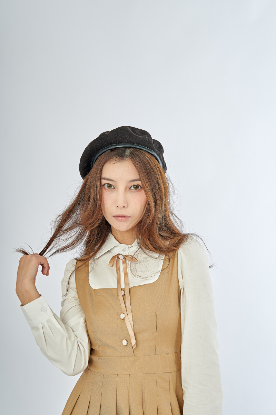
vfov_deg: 43.6
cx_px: 138
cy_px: 208
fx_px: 517
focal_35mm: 45
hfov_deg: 29.9
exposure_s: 1/160
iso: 100
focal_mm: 30
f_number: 9
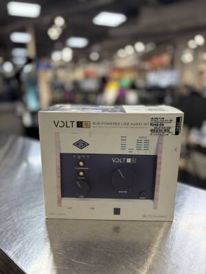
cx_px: 103
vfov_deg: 67.3
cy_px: 137
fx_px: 206
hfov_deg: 53.1
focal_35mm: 26
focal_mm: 5.96
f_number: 1.6
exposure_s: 1/120
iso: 125
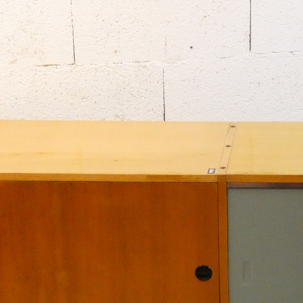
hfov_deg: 14.2
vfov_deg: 14.2
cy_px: 223
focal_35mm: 122
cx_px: 226
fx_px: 1208
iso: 1600
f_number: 4.1
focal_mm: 10.4
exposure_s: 1/80
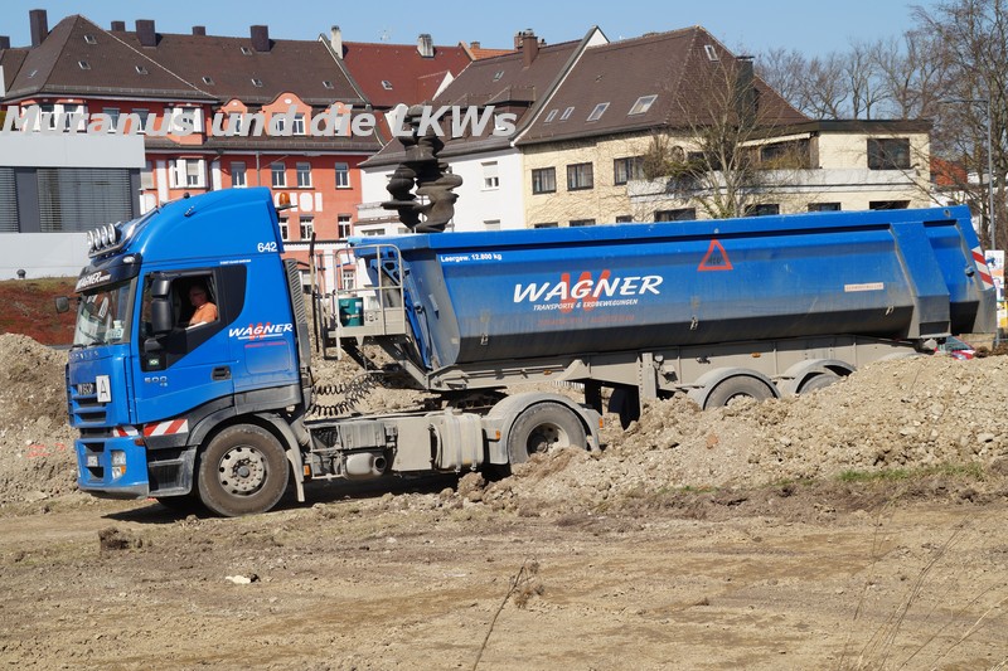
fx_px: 2099
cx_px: 504
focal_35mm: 75
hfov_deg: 27.0
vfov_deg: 18.2
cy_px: 336
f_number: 10
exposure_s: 1/160
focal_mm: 50
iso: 100
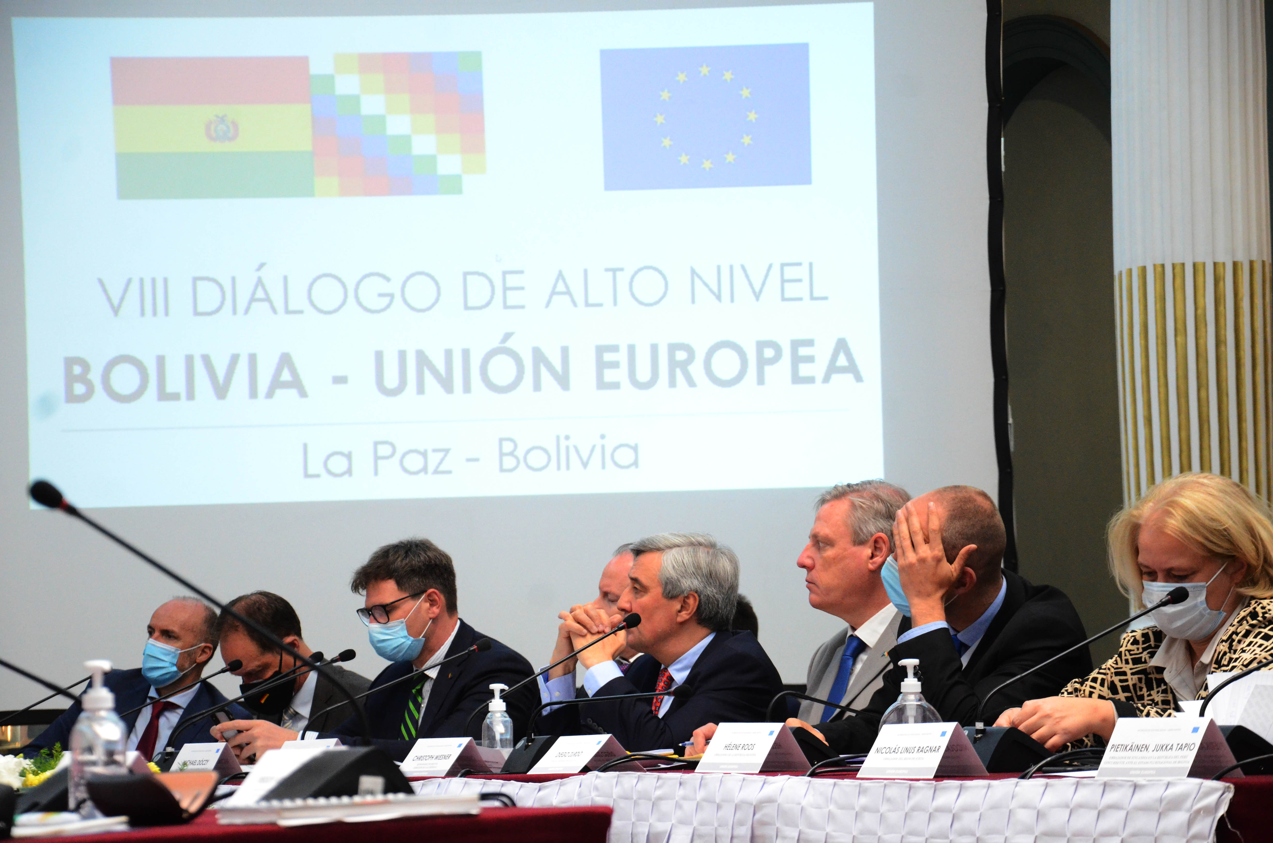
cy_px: 422
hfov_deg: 17.1
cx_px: 636
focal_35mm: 120
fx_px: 4235
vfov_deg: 11.4
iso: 3200
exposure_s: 1/100
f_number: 5.6
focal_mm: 80
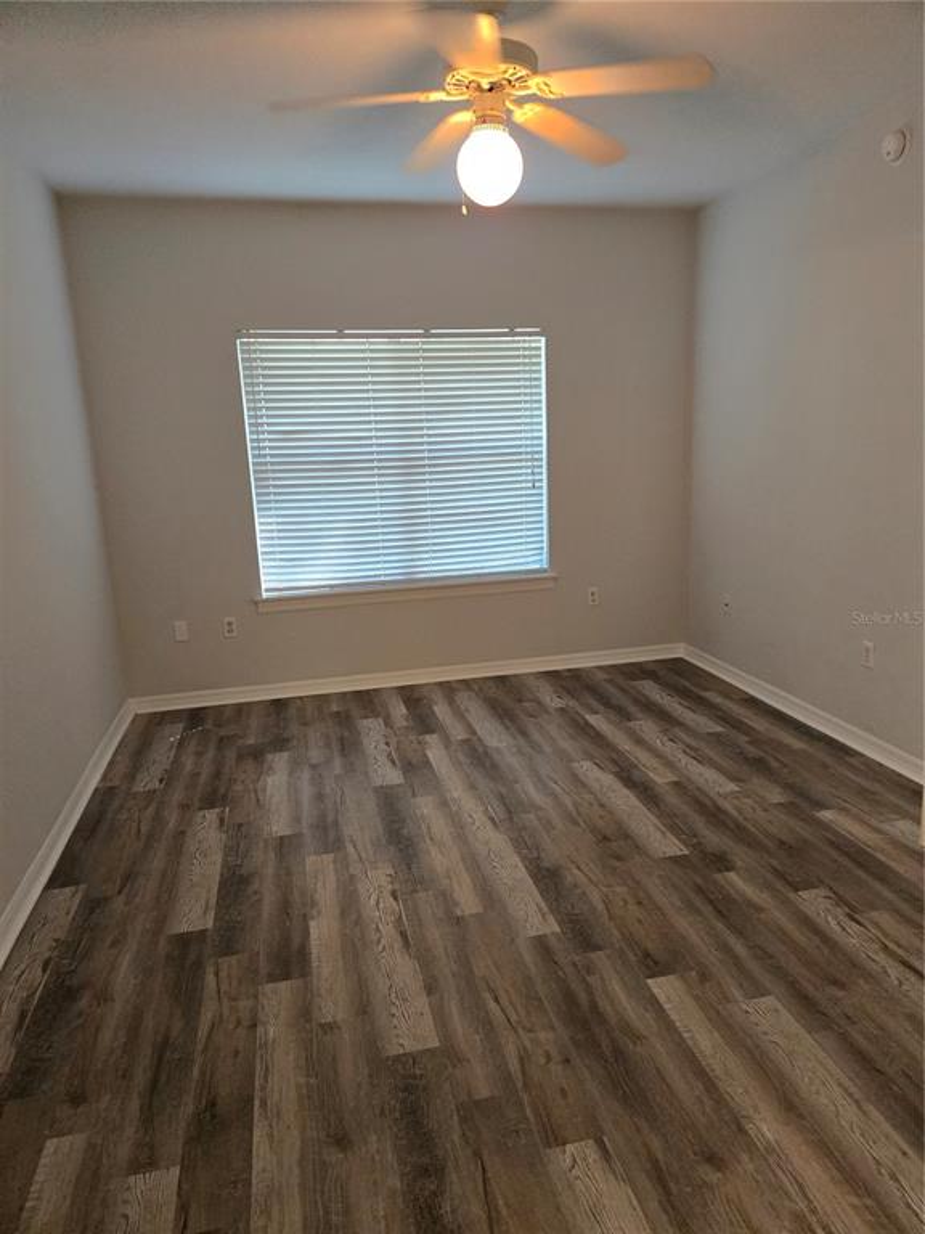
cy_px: 617
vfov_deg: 73.9
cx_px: 462
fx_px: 819
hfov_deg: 58.9
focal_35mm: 23
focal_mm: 5.4
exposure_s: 1/120
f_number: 1.8
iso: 640
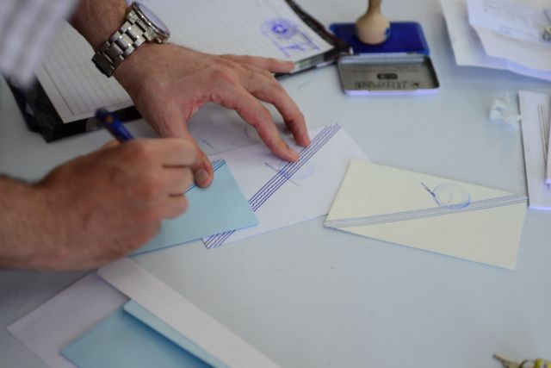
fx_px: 1072
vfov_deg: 19.5
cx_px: 276
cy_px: 184
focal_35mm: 70
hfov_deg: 28.8
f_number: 2.8
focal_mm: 70
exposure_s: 1/125
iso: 200
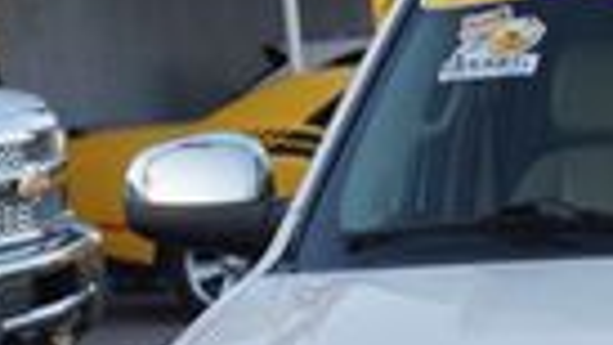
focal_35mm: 154
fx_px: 2510
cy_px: 686
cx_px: 832
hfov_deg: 13.4
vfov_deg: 7.5
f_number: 5
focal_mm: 21
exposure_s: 1/80
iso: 100
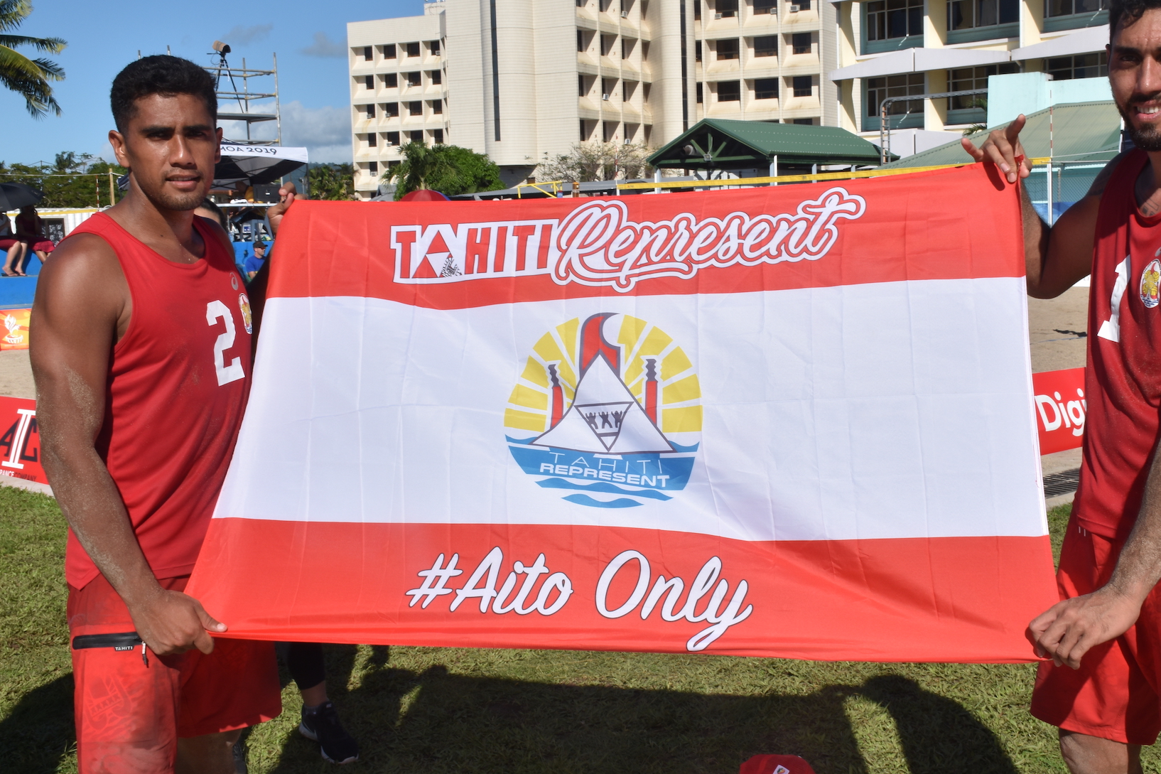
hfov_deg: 41.3
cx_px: 681
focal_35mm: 48
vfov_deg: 28.3
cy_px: 352
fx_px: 1534
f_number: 20
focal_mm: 27
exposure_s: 1/100
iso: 100
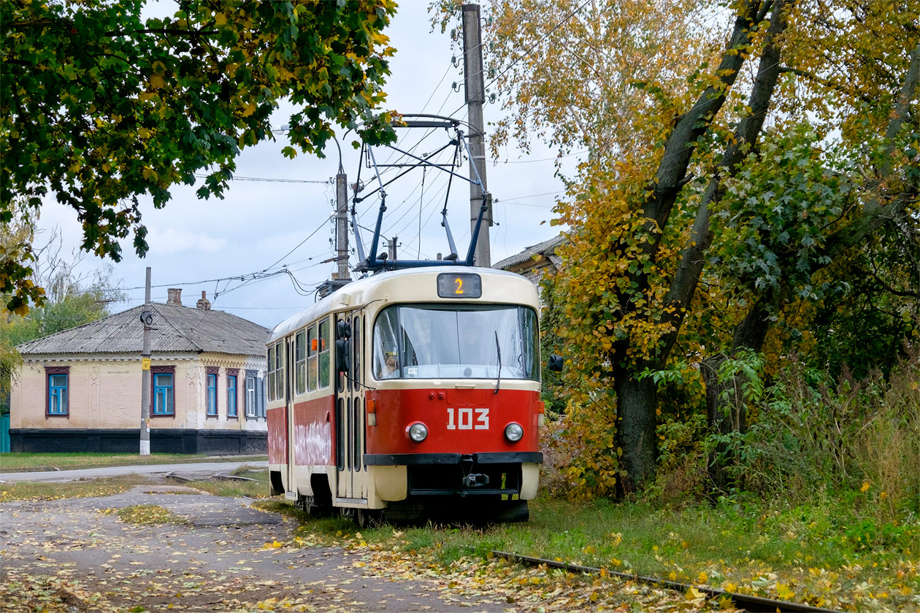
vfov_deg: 16.5
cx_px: 460
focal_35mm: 83
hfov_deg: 24.5
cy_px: 306
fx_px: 2121
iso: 500
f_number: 5
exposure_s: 1/400
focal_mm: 55.6
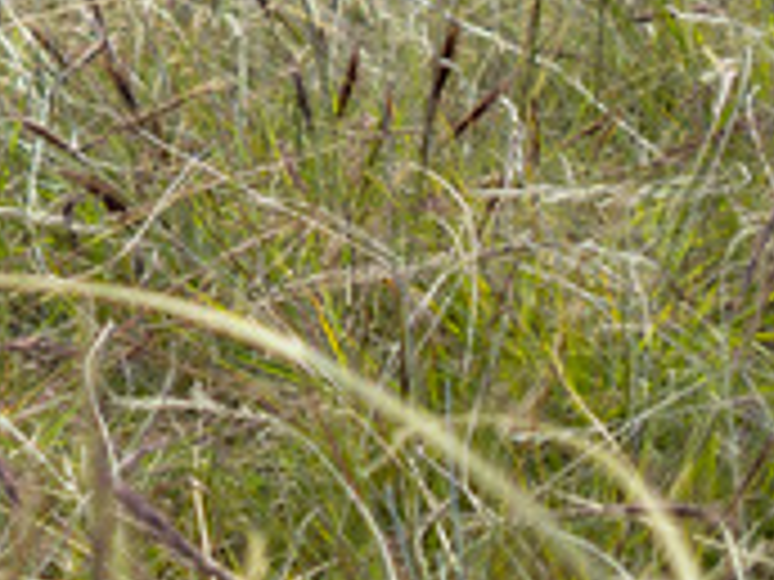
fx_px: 3510
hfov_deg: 11.1
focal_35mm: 157
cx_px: -904
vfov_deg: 9.1
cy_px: -396
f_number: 2.8
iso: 100
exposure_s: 1/500
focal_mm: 24
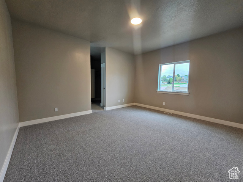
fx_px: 91
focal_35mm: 13
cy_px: 91
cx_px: 122
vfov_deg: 89.9
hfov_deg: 106.2
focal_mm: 2.2
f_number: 2.2
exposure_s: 1/60
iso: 125
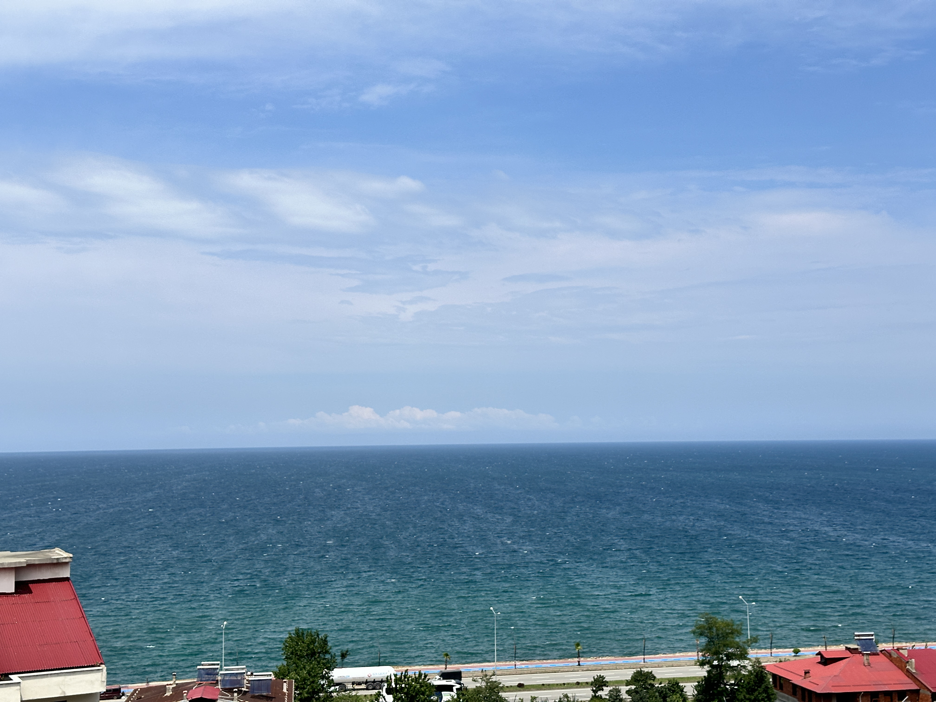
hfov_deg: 39.7
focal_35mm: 48
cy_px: 351
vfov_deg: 30.3
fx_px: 1298
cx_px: 468
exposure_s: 1/7092
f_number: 1.78
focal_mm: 6.86
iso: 64
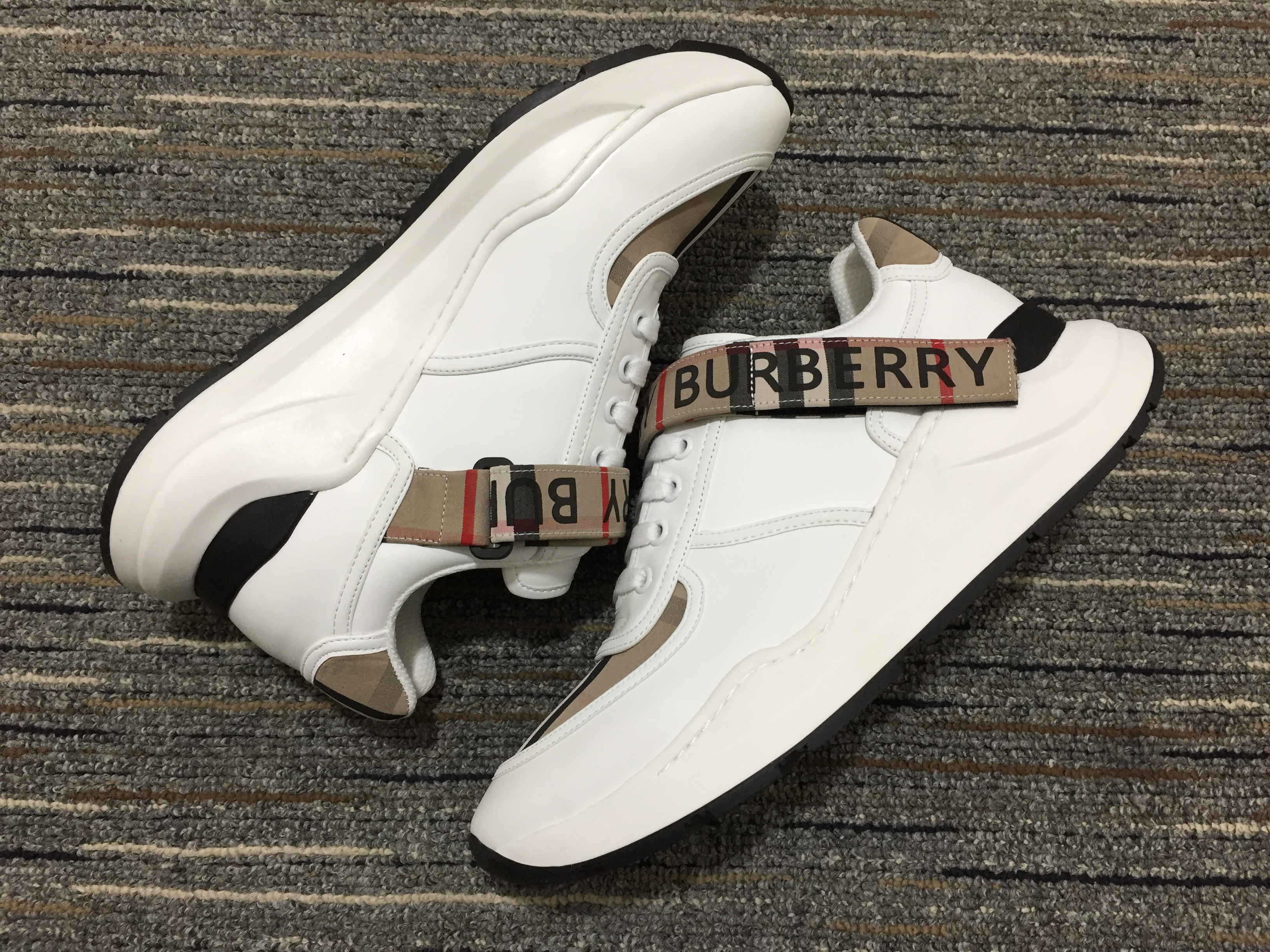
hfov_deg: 61.7
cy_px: 476
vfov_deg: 48.2
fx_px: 1064
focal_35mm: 29
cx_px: 635
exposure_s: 1/33
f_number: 2.2
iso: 64
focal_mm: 4.15
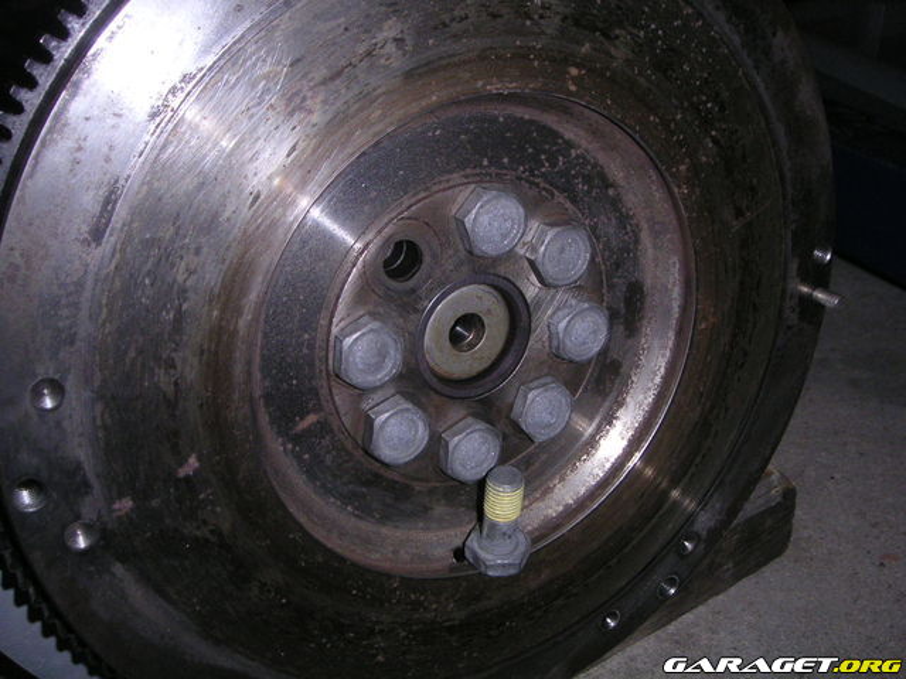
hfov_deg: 49.0
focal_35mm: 38
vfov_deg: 37.7
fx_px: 995
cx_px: 453
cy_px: 340
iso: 160
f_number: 6.7
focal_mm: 6
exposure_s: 1/45
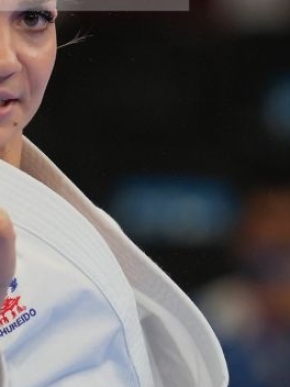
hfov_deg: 1.0
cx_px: 87
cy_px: 300
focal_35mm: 1476
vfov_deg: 1.3
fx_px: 16487
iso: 250
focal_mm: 200
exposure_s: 1/500
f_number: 2.8
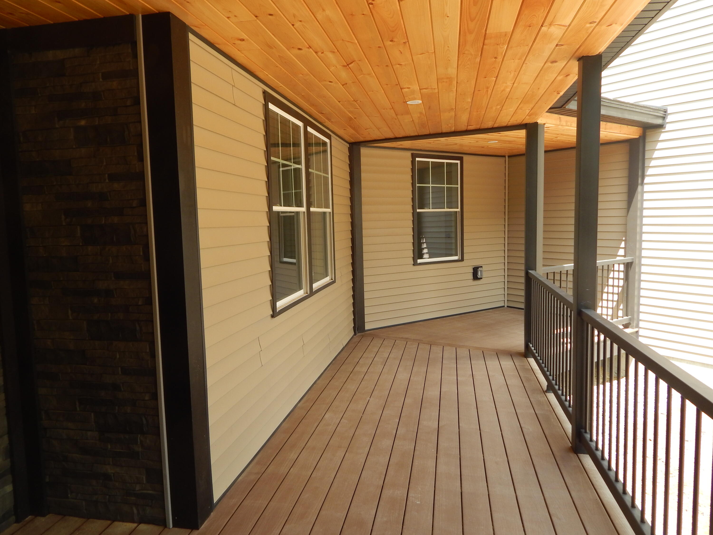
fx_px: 515
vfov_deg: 54.9
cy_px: 268
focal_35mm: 25
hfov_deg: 69.4
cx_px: 356
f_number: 3.1
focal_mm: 4.5
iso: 125
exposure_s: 1/200
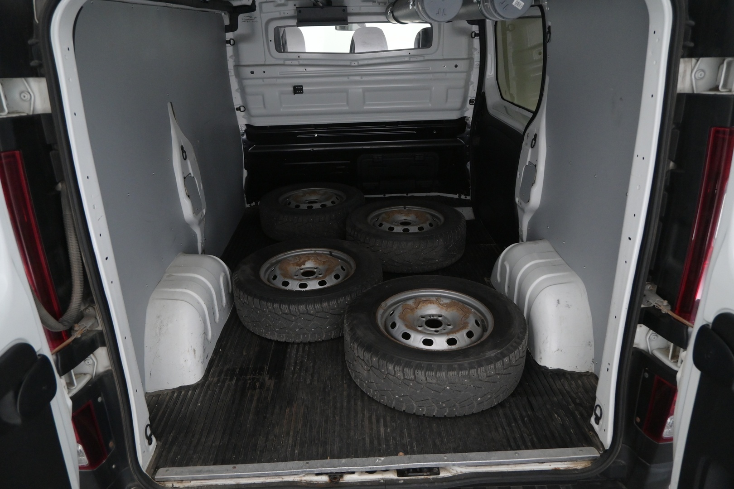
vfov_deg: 53.1
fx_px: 489
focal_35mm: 24
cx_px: 367
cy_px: 244
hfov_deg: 73.7
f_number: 4.5
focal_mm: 16
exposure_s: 1/80
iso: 2500
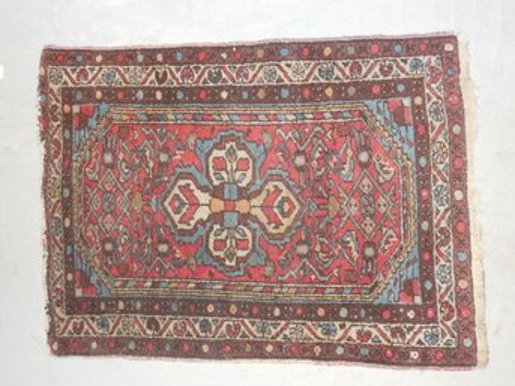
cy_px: 193
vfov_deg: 40.7
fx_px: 521
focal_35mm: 35
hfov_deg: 52.6
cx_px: 258
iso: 320
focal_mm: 6.3
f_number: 3.7
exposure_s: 1/30
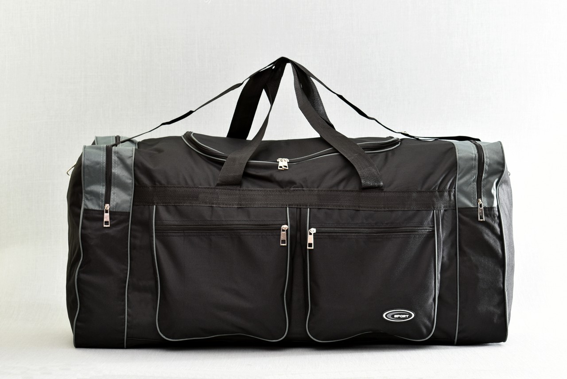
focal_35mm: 78
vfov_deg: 17.5
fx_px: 1230
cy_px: 190
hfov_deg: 26.0
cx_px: 284
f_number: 7.1
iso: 100
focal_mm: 52
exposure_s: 2.5
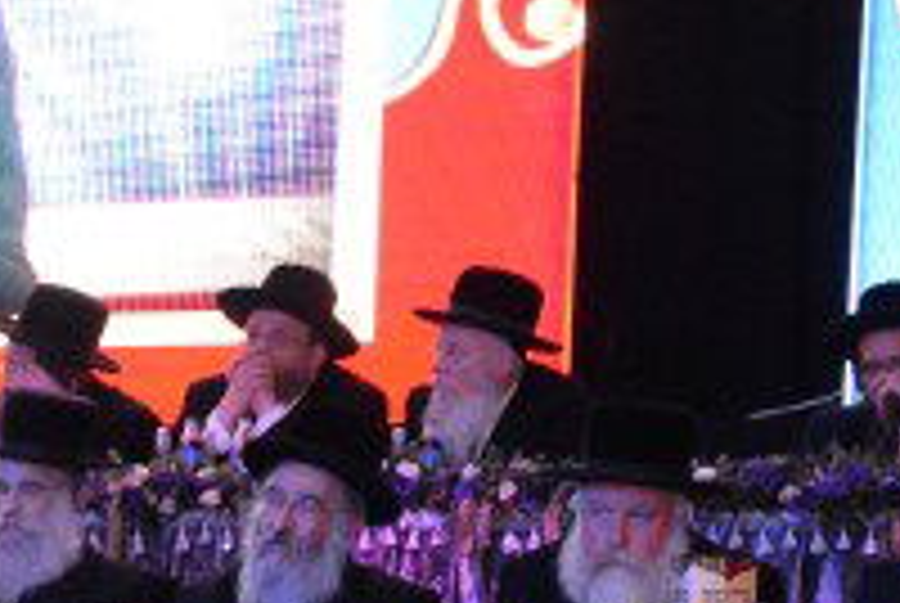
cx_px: -904
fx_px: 4482
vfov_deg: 7.6
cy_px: 875
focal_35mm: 179
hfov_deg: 10.5
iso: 2500
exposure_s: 1/80
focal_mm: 35
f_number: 4.5
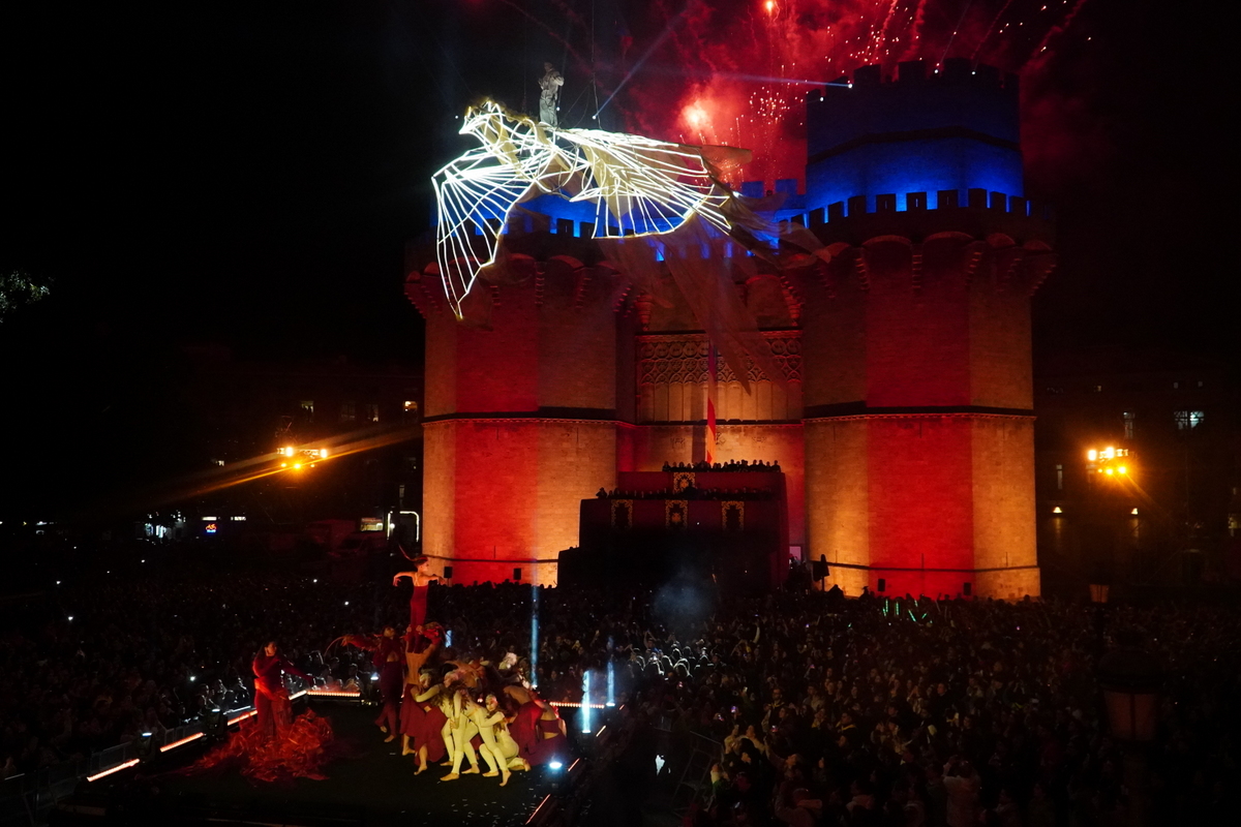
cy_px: 414
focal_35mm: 27
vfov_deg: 47.9
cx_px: 620
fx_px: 931
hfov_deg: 67.4
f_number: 4
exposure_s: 1/500
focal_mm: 18
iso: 5000
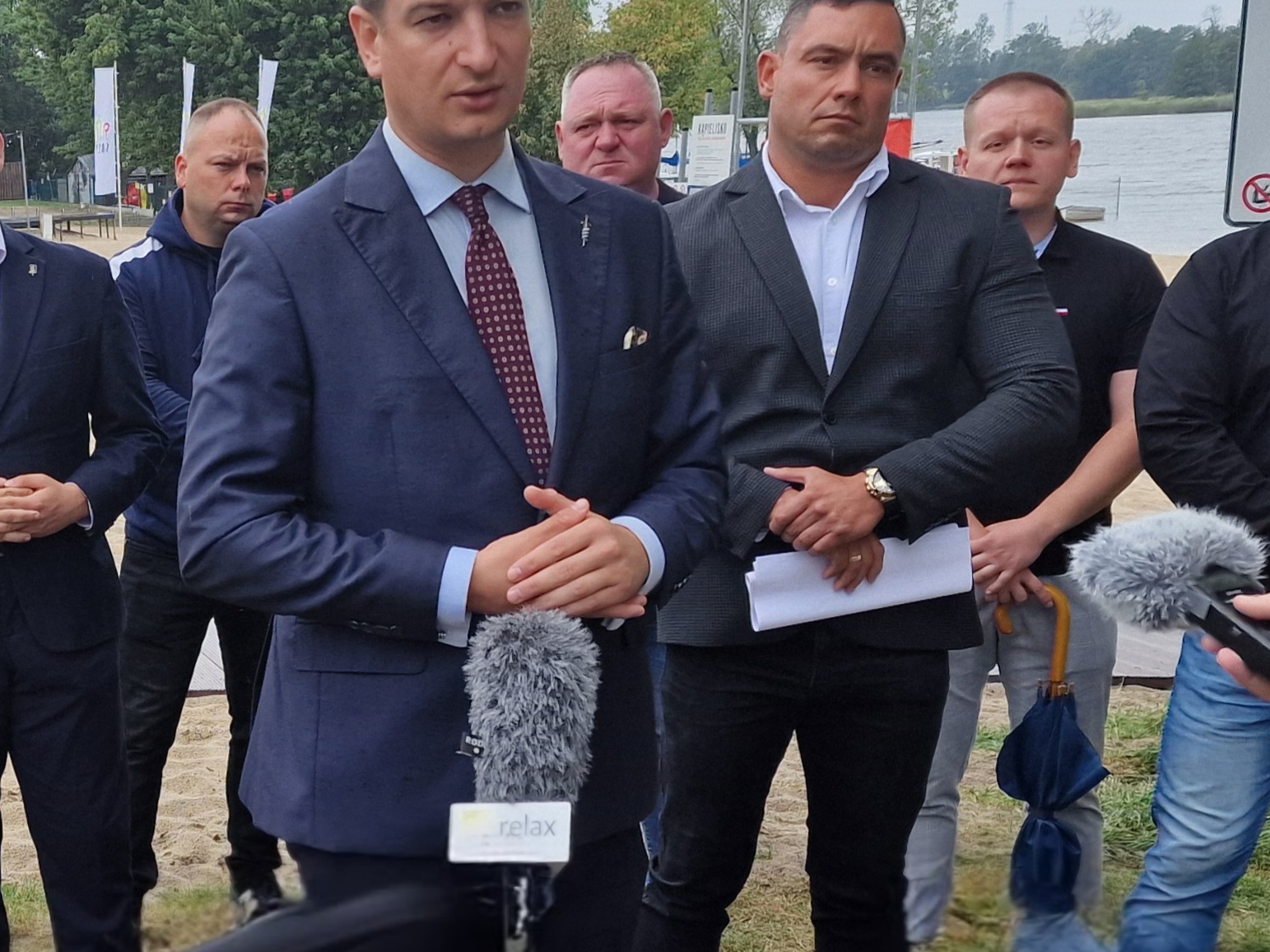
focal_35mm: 29
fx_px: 1064
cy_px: 416
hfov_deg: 61.7
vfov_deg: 48.1
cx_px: 635
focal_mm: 6.4
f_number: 1.8
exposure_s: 1/370
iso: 50
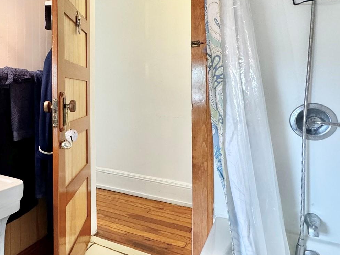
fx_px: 285
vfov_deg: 47.8
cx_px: 84
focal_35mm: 29
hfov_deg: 58.4
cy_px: 94
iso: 250
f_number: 2.2
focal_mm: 2.22
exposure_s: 1/60
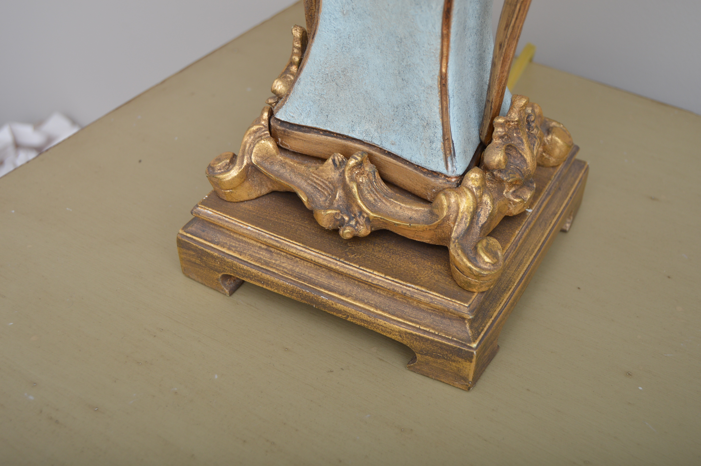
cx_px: 350
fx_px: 875
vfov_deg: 29.8
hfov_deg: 43.6
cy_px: 233
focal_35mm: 45
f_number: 4.2
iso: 200
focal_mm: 30
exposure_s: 1/200
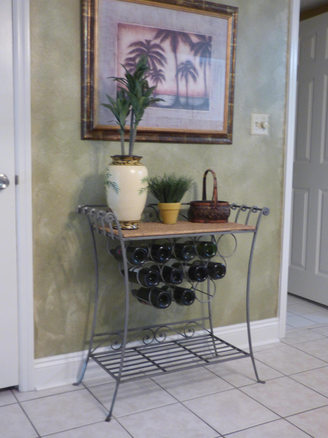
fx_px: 518
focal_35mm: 41
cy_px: 219
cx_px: 164
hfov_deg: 35.1
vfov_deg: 45.8
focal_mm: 7.37
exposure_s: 1/10
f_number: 3.6
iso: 400
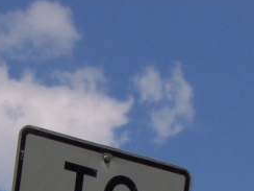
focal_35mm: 351
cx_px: 73
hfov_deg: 5.6
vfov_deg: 4.2
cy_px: 292
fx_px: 2576
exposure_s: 1/500
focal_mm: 16.8
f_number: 9.5
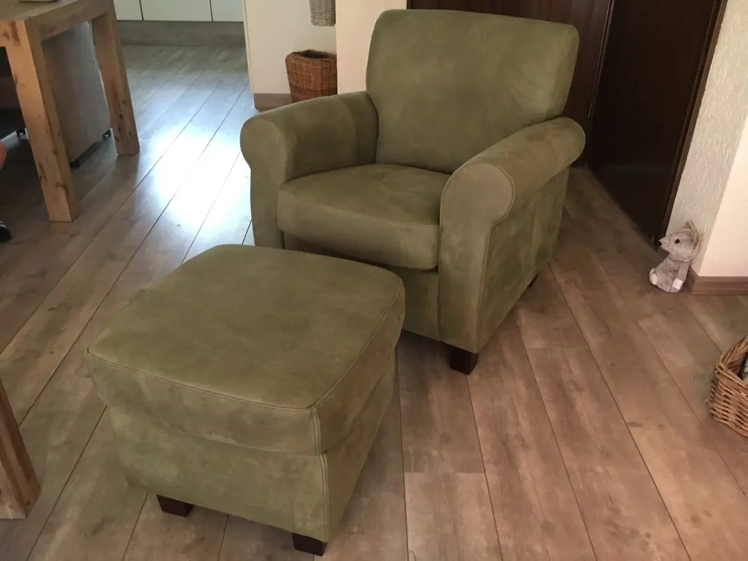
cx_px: 374
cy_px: 280
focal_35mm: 29
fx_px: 627
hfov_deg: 61.7
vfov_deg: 48.2
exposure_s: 1/20
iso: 200
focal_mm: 4.15
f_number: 2.2
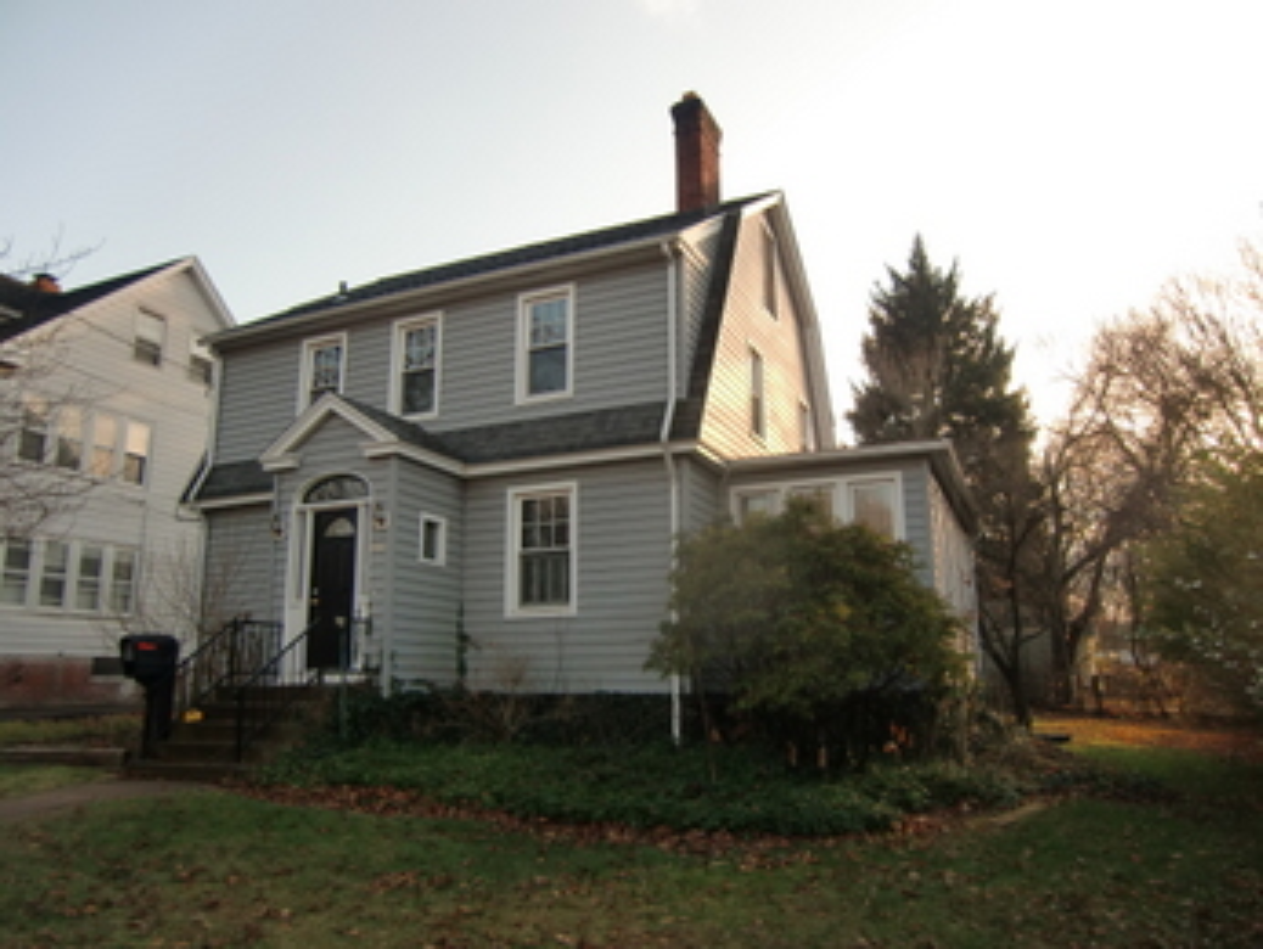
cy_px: 474
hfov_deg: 71.6
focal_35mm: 24
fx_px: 876
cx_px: 632
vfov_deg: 56.9
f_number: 3.2
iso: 64
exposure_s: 1/250
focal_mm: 4.3
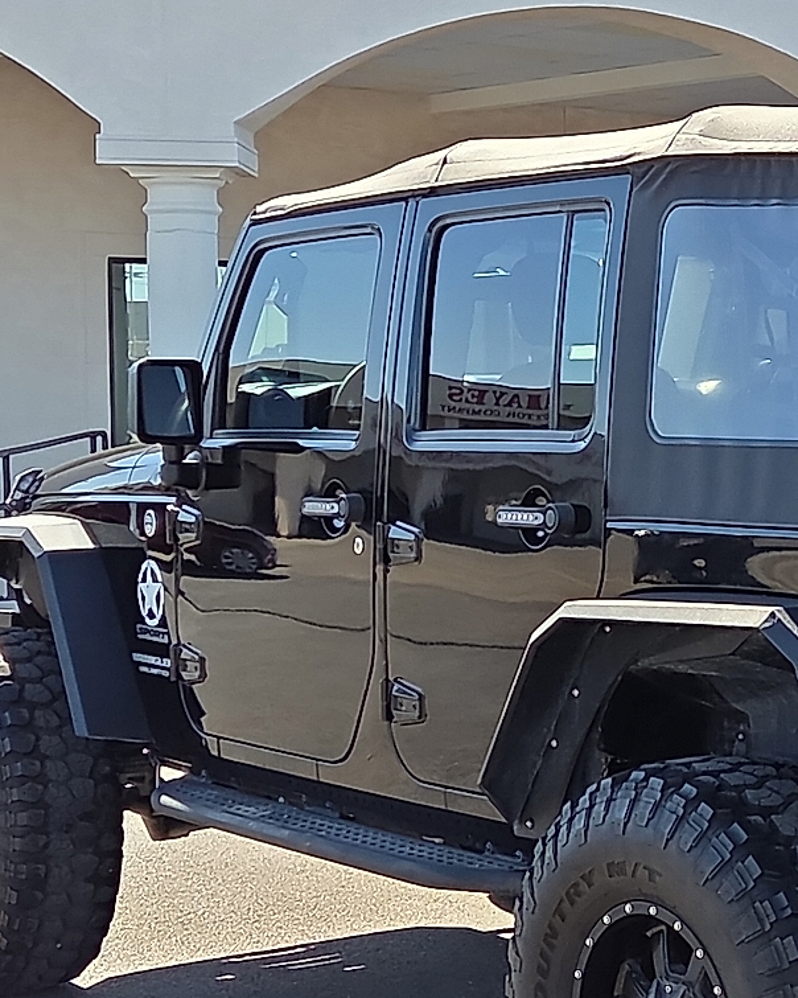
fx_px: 2687
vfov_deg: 21.0
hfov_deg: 16.4
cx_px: 851
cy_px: 579
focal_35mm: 91
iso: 25
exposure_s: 1/833
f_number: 1.8
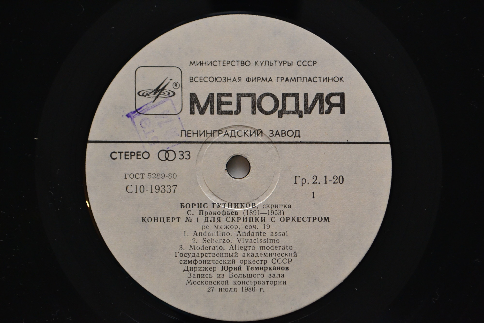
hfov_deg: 28.1
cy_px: 162
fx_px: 968
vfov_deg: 18.9
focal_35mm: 72
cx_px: 242
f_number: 7.1
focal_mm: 48
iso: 1600
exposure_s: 1/160
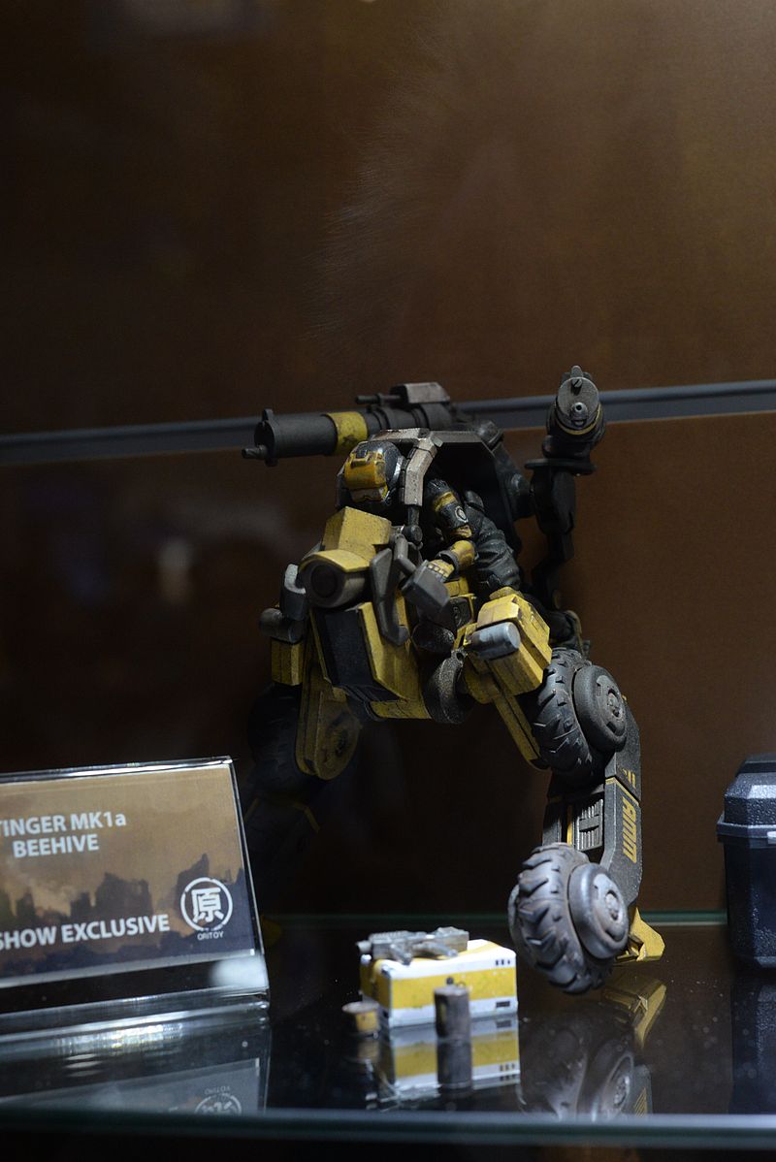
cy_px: 581
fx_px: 1615
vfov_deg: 39.6
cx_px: 388
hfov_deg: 27.0
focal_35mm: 50
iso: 2000
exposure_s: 1/100
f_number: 5.6
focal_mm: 50
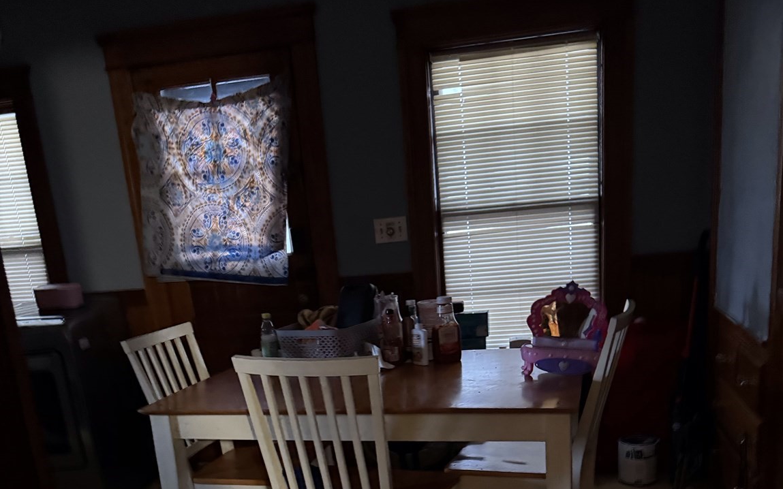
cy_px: 445
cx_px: 392
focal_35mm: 34
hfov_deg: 56.7
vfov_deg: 35.0
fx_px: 726
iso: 1250
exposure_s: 1/30
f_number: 1.78
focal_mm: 6.76
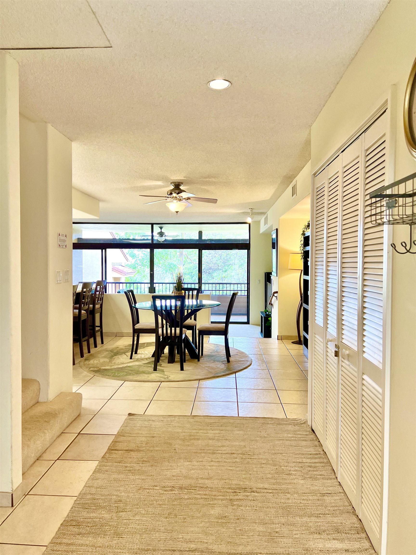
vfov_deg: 67.3
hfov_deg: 53.1
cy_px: 278
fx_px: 417
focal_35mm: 26
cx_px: 208
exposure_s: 1/120
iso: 125
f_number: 1.5
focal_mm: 5.7
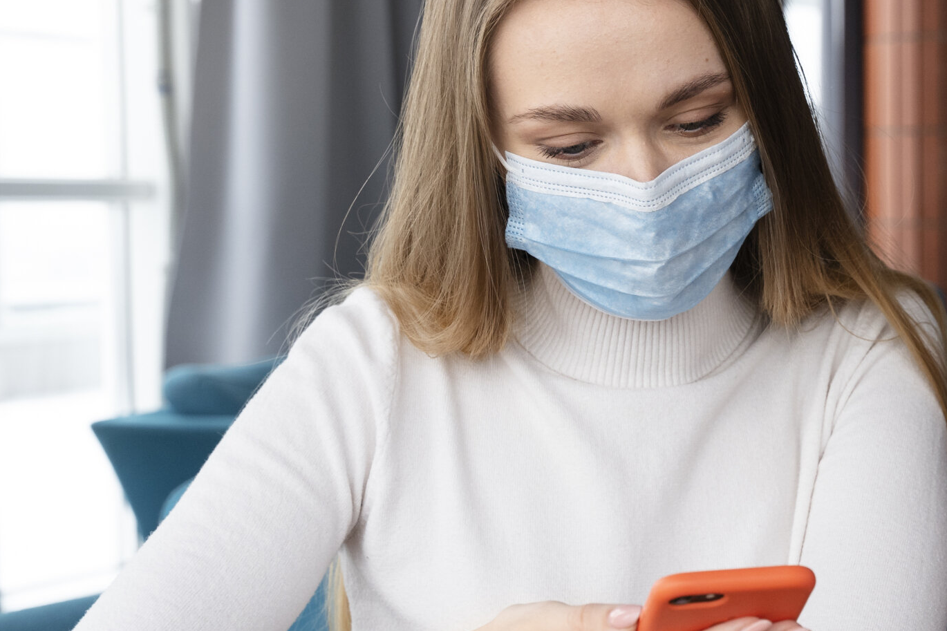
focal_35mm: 92
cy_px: 412
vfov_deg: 14.8
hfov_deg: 21.5
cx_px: 868
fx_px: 2427
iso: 1000
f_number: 5
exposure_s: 1/100
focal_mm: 43.6
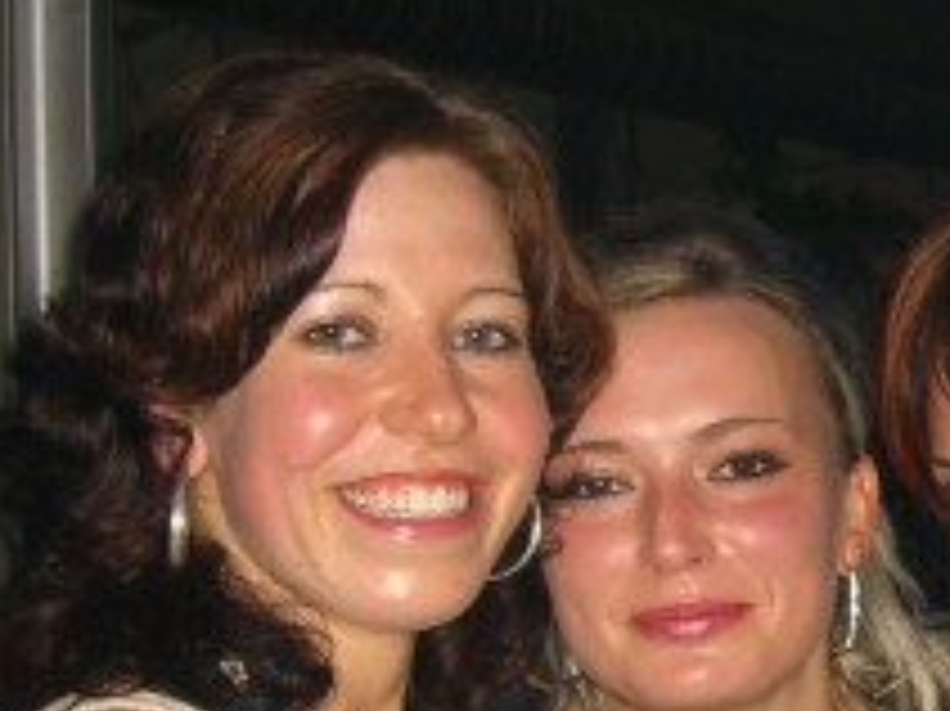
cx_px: 982
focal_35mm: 108
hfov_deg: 17.7
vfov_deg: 13.5
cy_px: 670
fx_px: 2962
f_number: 2.8
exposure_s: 1/60
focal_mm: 7.9
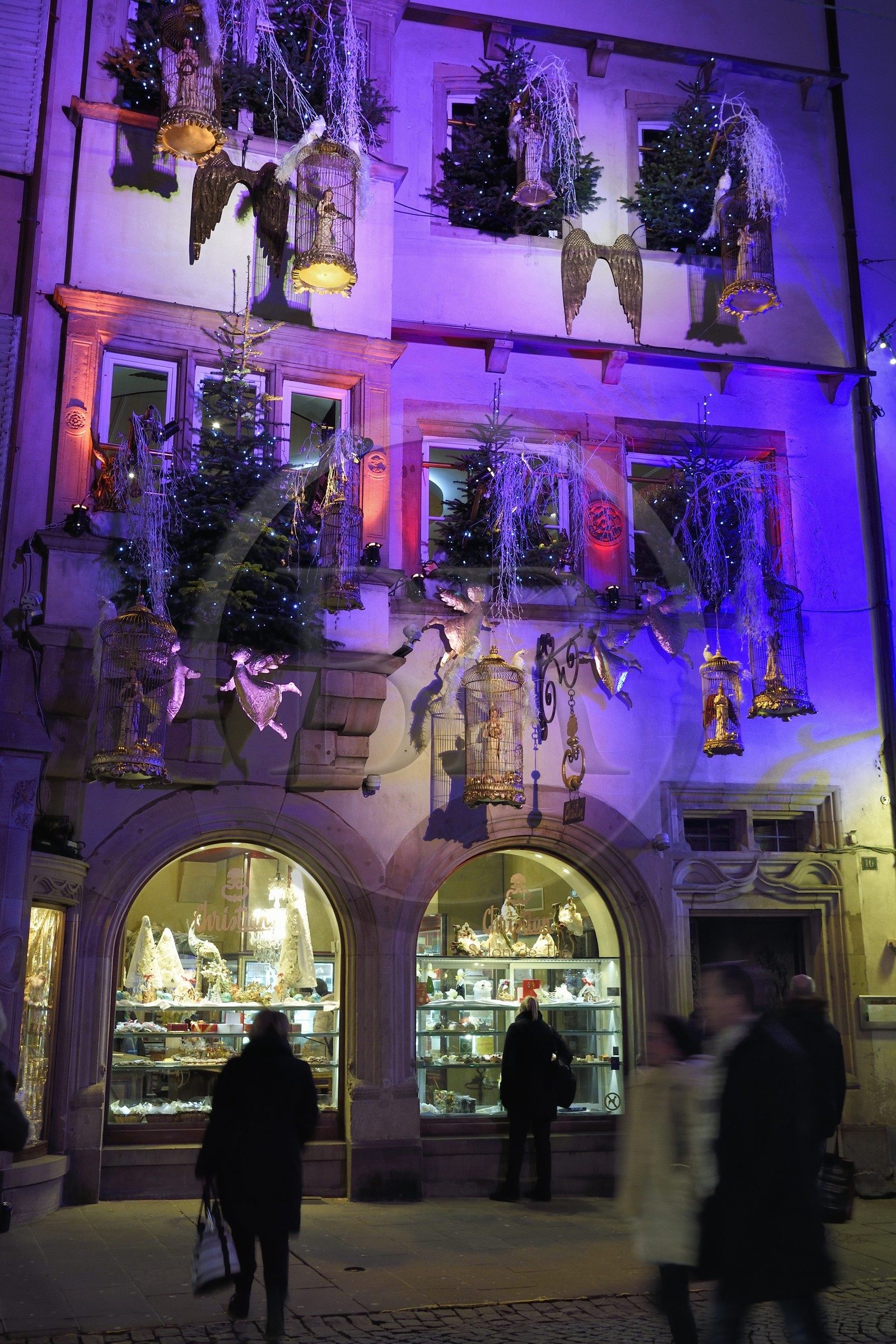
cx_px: 448
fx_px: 1269
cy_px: 672
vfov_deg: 55.8
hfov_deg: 38.9
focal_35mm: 34
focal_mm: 34
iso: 800
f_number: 9
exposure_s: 1/8
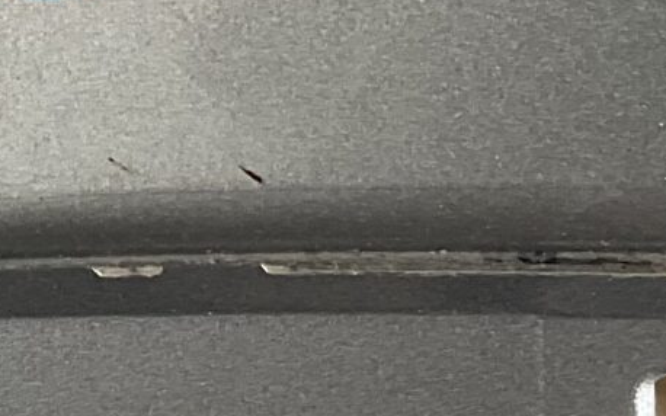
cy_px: -319
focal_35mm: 172
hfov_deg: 11.9
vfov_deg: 7.4
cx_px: -127
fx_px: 3121
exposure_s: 1/50
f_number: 1.8
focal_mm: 3
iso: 40
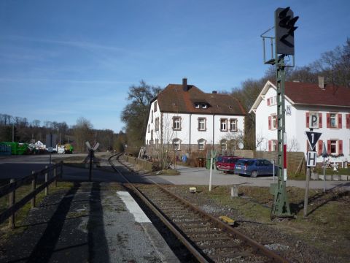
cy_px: 132
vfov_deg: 44.2
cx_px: 175
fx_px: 324
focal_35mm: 32
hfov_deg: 56.8
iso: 100
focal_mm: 5.2
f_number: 5.6
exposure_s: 1/500
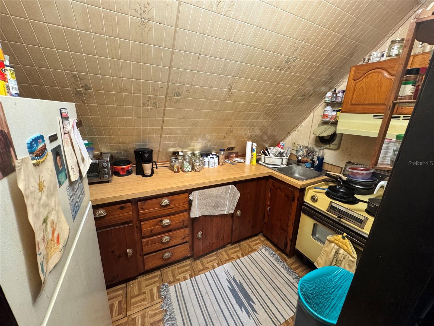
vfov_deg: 85.7
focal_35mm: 14
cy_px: 163
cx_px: 217
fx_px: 176
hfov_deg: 102.1
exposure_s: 1/60
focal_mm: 2.22
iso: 500
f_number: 2.2
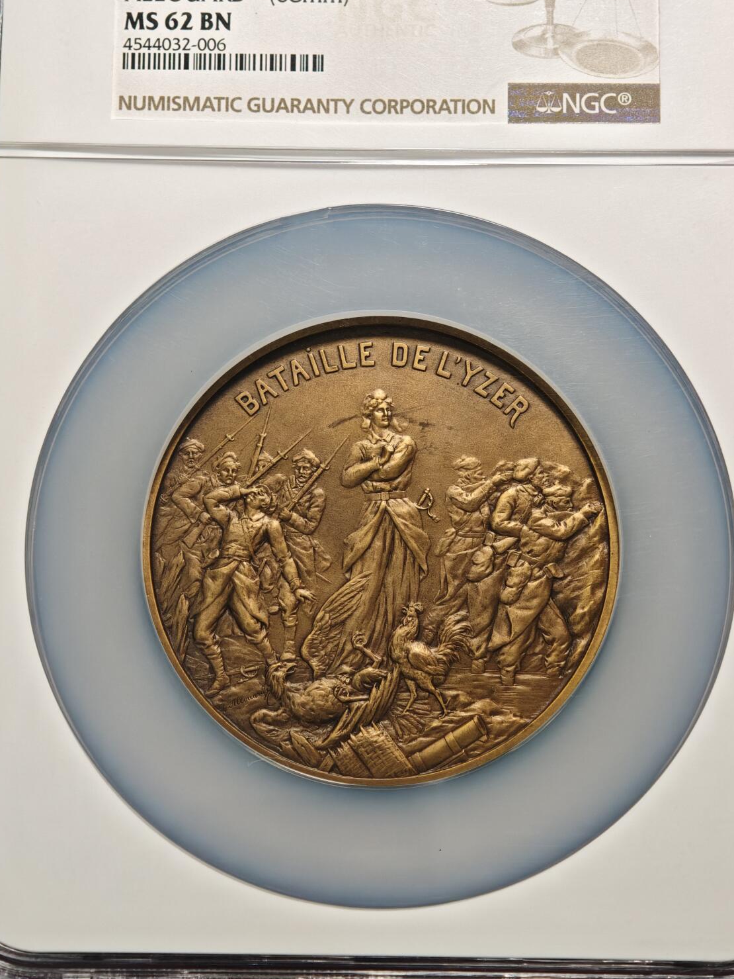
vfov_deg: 26.7
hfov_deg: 20.2
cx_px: 378
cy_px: 437
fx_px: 2063
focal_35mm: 73
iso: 500
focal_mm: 9
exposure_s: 1/103
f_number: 2
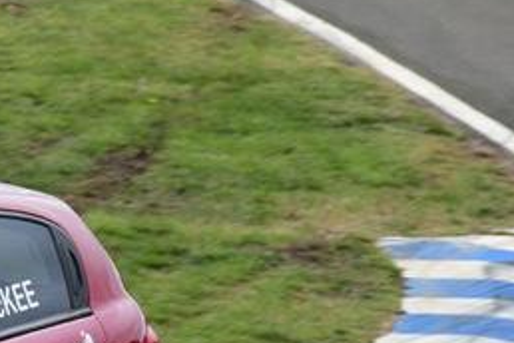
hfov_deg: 1.0
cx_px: -245
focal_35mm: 2138
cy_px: 217
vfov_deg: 0.6
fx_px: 30524
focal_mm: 460
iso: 1000
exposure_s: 1/640
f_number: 11
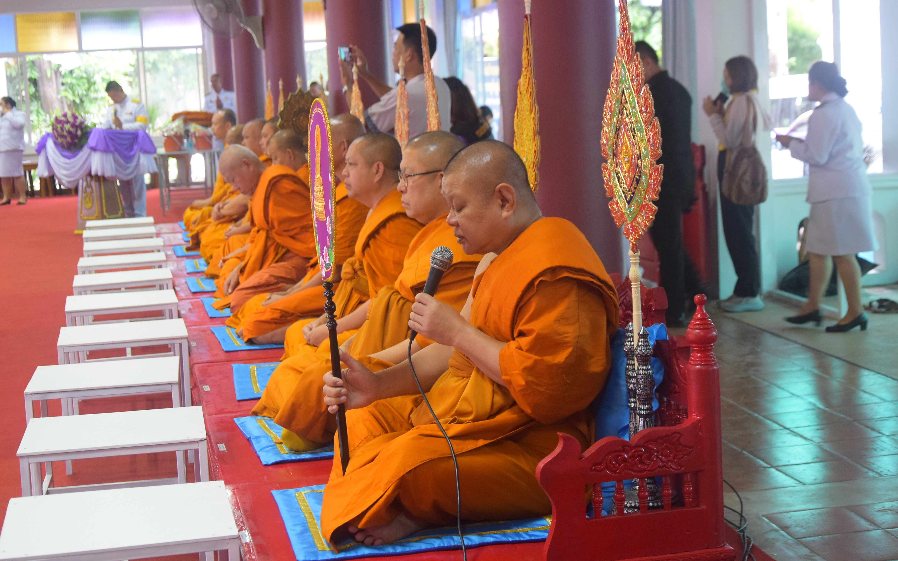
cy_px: 281
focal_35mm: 63
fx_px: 1542
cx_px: 441
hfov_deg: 32.5
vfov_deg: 20.6
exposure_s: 1/25
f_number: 4.5
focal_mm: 40
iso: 2000
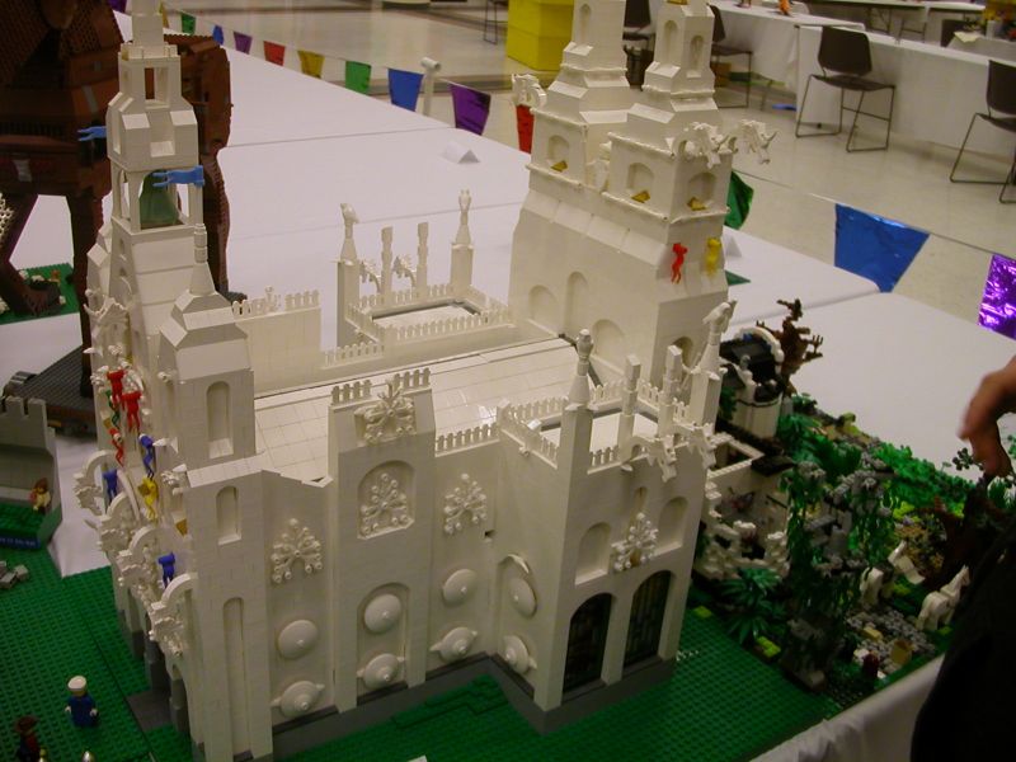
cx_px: 508
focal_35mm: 37
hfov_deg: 50.1
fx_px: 1086
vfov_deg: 38.7
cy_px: 381
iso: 100
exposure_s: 1/38.2
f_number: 2.7
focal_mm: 5.6
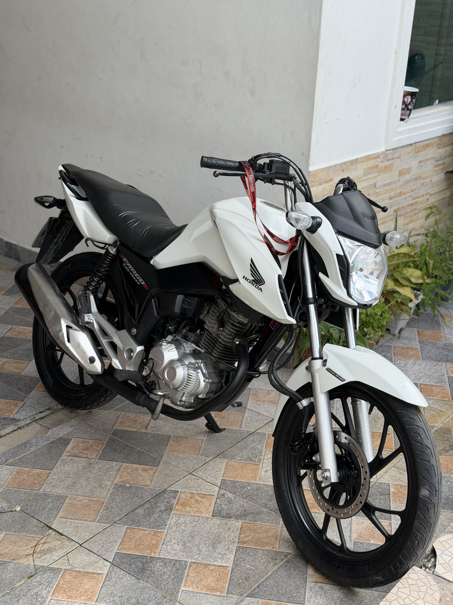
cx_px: 222
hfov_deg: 29.7
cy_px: 304
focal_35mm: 49
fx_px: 855
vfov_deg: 38.9
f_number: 1.78
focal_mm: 6.76
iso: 64
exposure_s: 1/646
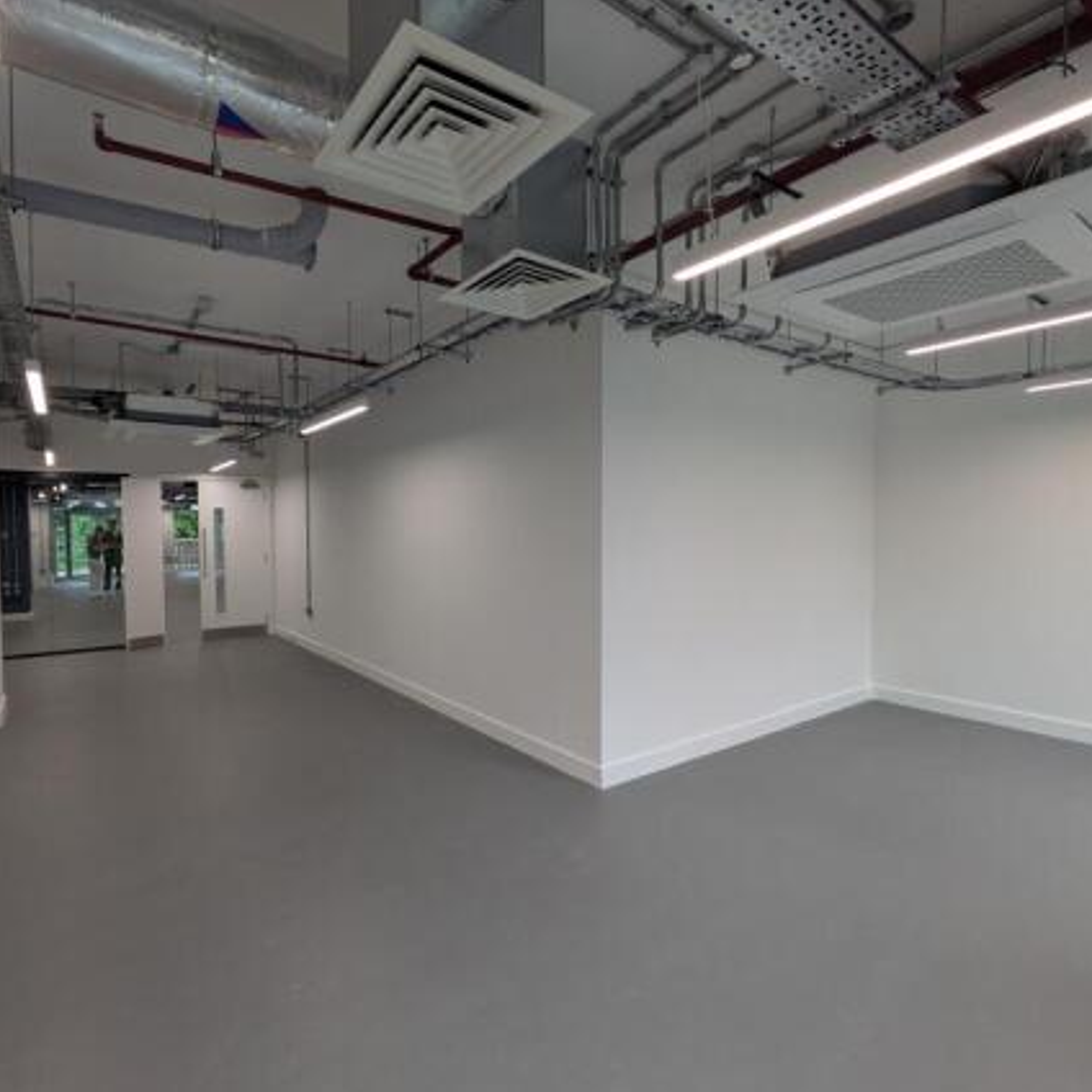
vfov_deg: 84.0
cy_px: 555
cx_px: 412
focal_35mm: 17
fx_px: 607
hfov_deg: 82.4
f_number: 2.2
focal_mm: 1.83
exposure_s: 1/332
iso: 130
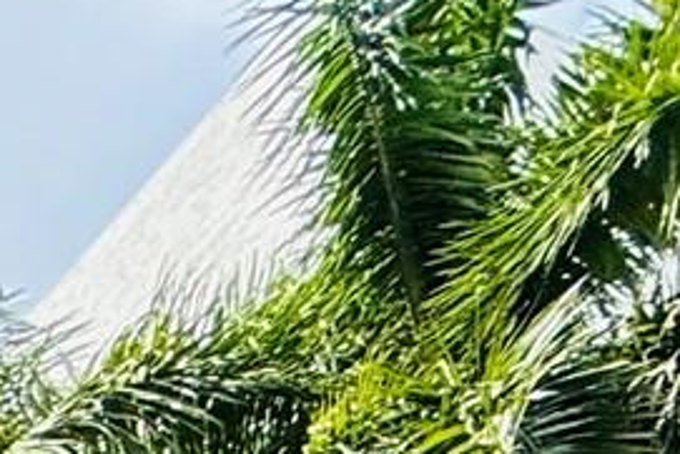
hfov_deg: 11.3
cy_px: 1889
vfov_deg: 7.6
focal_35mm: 110
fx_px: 2079
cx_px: -1345
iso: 50
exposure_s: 1/363
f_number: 2.2
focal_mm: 2.22
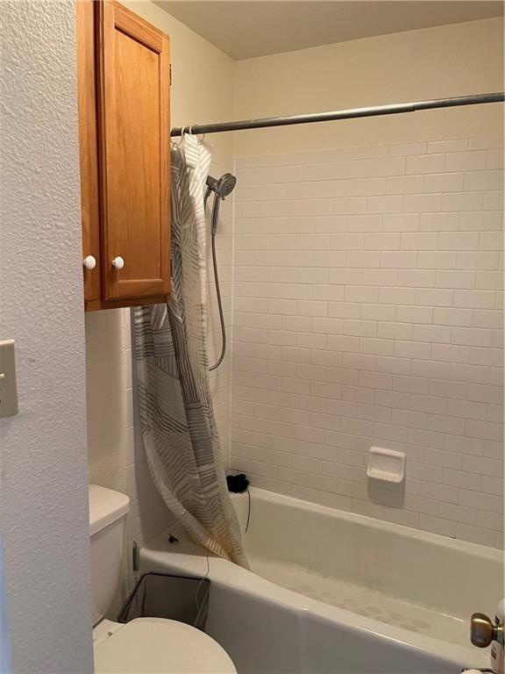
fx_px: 506
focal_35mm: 26
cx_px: 252
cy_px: 337
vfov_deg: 67.3
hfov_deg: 53.1
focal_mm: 5.1
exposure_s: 1/60
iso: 320
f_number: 1.6
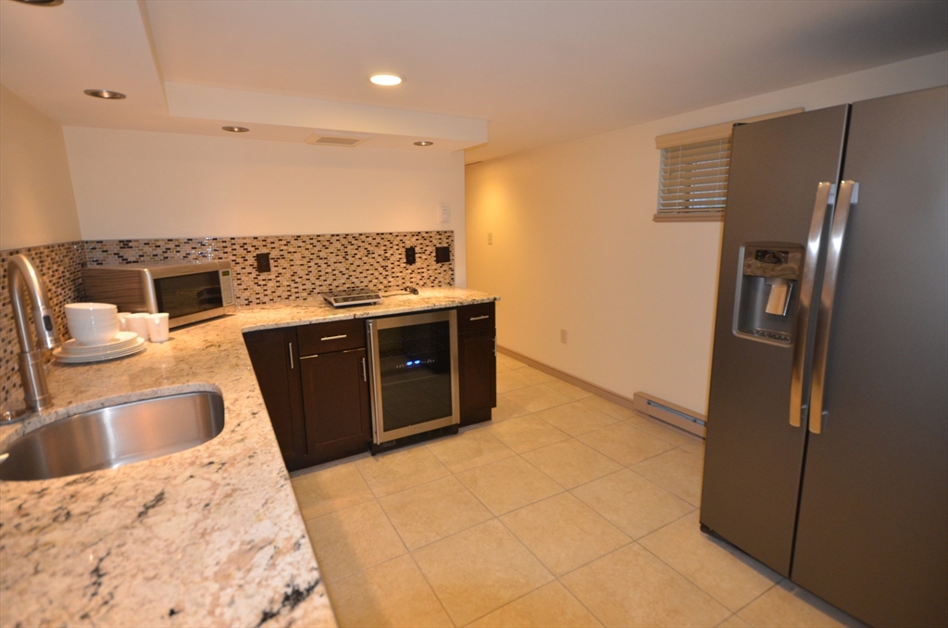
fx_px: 453
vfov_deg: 69.4
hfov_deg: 92.6
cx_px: 474
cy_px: 314
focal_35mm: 17
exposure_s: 1/60
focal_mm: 11.5
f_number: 4.2
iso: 800
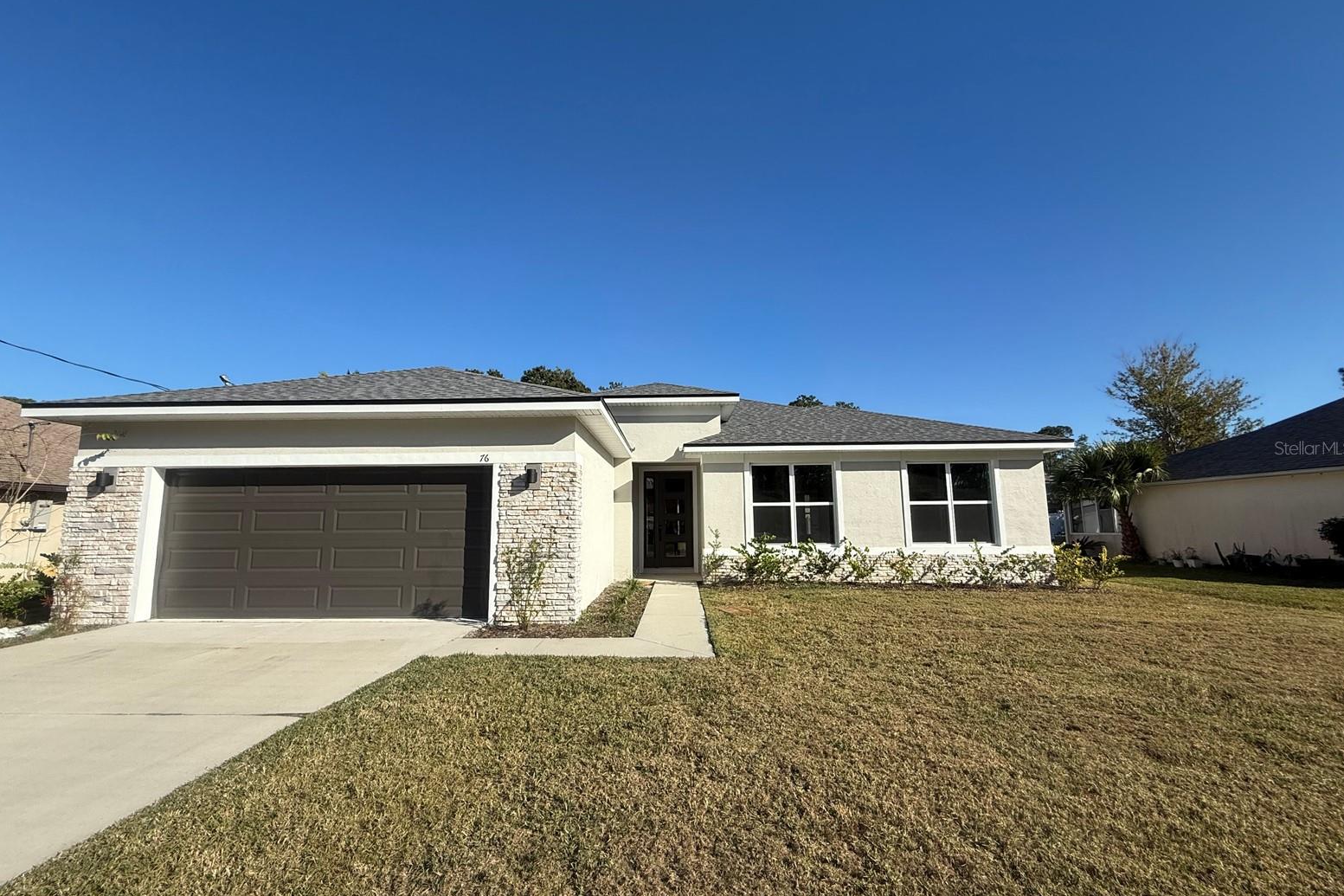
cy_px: 448
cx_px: 664
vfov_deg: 77.3
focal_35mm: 15
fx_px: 560
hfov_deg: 100.4
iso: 50
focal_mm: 2.22
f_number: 2.2
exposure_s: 1/2506
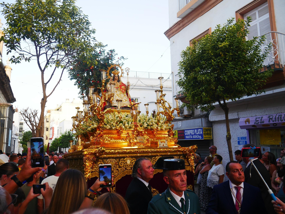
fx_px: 231
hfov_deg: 63.4
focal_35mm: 28
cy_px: 107
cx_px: 142
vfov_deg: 49.8
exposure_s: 1/160
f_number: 4.5
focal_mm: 14
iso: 200
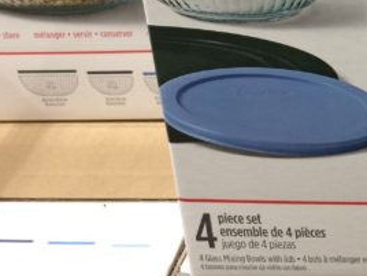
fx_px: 880
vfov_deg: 17.4
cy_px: -3
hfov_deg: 21.3
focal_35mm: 83
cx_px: 477
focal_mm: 4.15
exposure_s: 1/33
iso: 160
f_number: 2.2
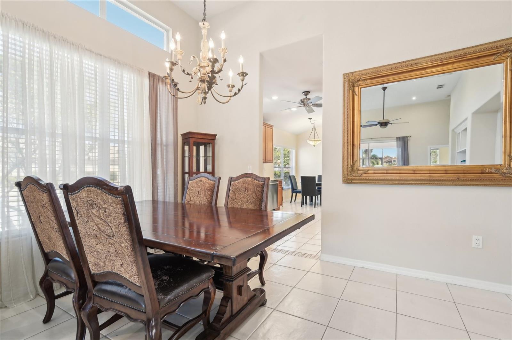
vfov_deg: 71.9
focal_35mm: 16
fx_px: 234
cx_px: 256
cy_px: 170
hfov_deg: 95.0
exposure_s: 1/20
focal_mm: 16.5
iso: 400
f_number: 8
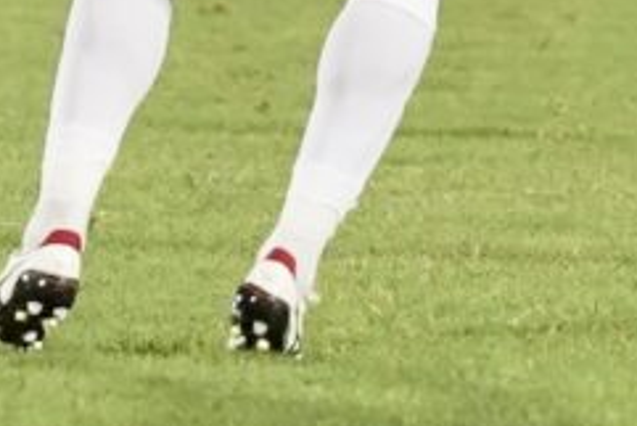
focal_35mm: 573
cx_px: 1332
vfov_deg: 2.4
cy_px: -324
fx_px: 10145
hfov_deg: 3.6
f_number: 3.2
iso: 3200
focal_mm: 135
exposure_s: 1/1000
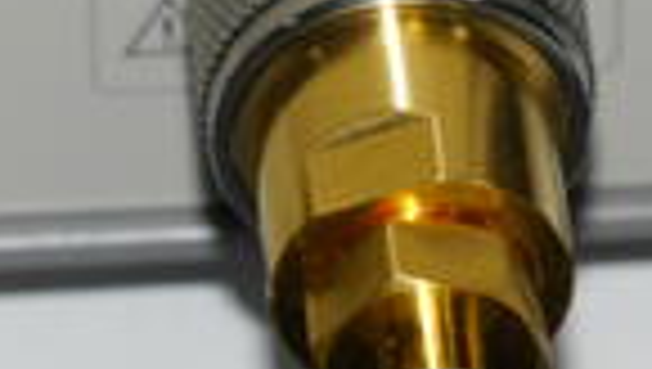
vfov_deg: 1.4
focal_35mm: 841
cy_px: 648
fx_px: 14558
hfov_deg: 2.6
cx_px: 450
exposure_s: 1/30
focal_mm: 140
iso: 400
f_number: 16
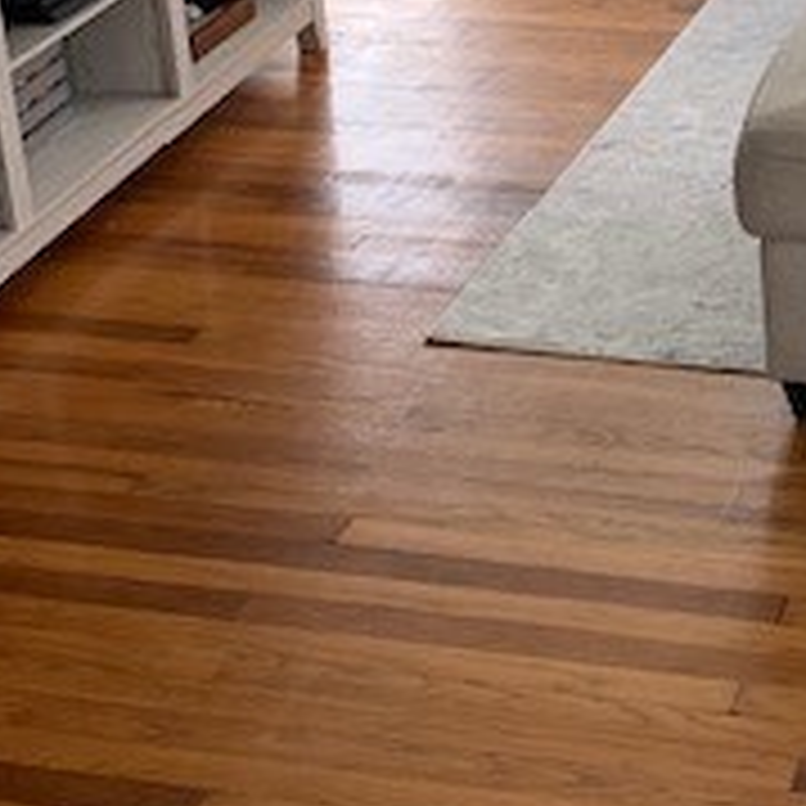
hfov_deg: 20.1
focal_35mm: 82
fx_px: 2160
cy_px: -45
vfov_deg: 20.3
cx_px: 896
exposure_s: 1/60
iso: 64
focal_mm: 4.25
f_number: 1.8
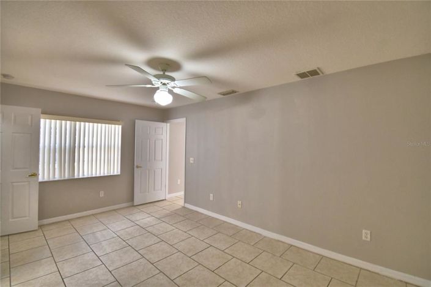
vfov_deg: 77.2
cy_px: 144
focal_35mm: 15
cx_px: 216
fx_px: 179
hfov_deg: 100.4
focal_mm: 10
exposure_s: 1/40
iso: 400
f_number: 4.5
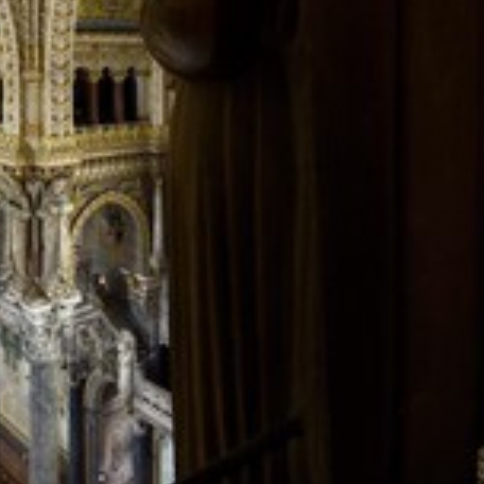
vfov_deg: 39.5
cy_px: 70
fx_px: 633
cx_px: 166
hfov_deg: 41.4
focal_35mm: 40
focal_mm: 17
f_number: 4.5
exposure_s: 1/13
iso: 800
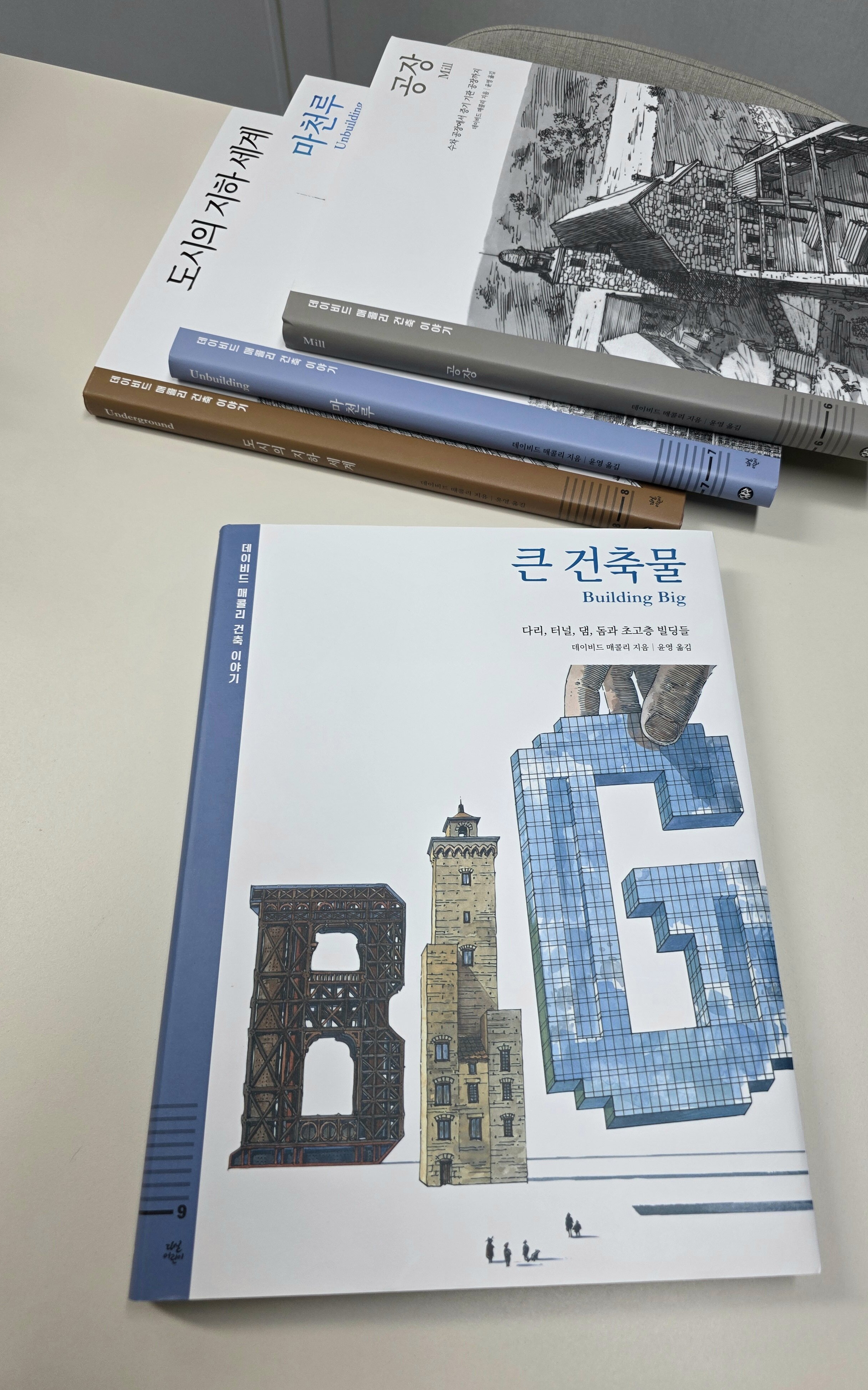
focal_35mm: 25
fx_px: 946
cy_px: 686
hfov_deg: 49.2
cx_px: 489
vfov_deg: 72.5
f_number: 1.7
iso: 80
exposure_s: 1/120
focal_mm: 6.3
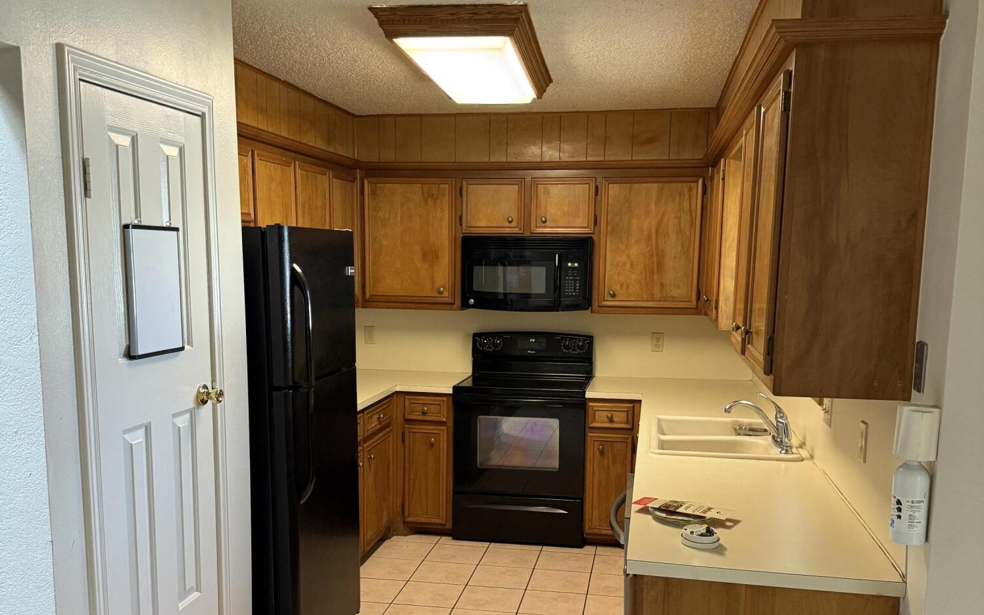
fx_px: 912
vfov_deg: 37.0
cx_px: 492
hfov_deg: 56.7
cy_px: 396
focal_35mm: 34
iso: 320
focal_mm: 6.76
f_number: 1.78
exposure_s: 1/60
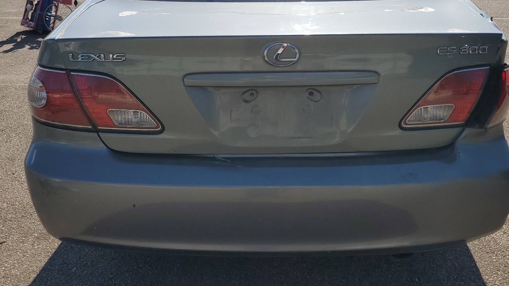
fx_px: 486
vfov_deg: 32.7
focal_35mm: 36
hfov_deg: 55.2
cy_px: 111
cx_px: 280
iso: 50
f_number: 1.5
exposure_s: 1/5000
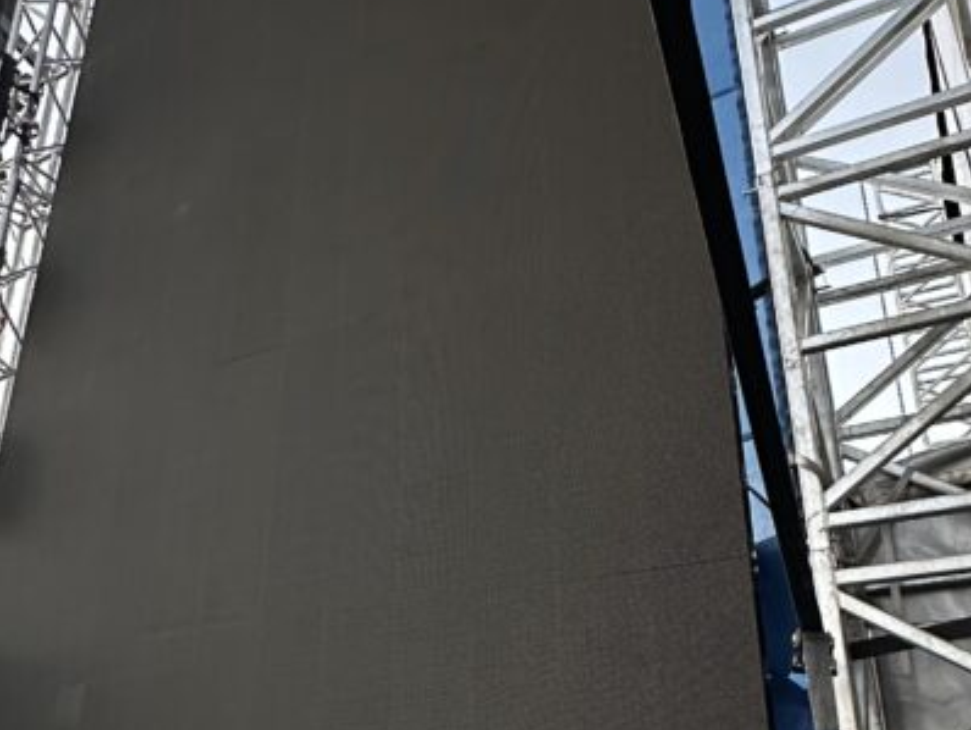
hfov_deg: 51.2
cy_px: 469
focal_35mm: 36
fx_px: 1010
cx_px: 427
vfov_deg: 39.4
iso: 800
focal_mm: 2.22
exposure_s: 1/60
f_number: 2.2
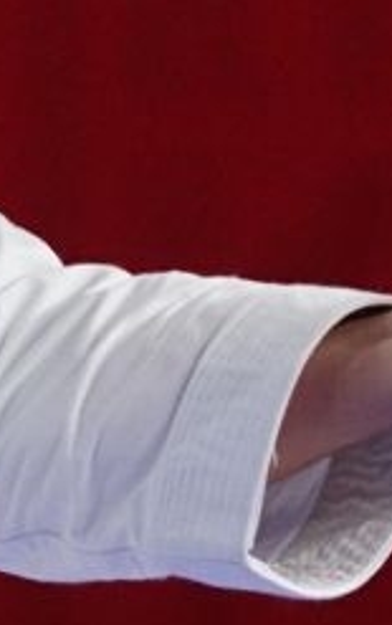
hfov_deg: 0.7
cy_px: 137
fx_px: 30338
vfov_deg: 1.2
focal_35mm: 1780
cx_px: 460
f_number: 3.2
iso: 800
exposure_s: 1/400
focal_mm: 160
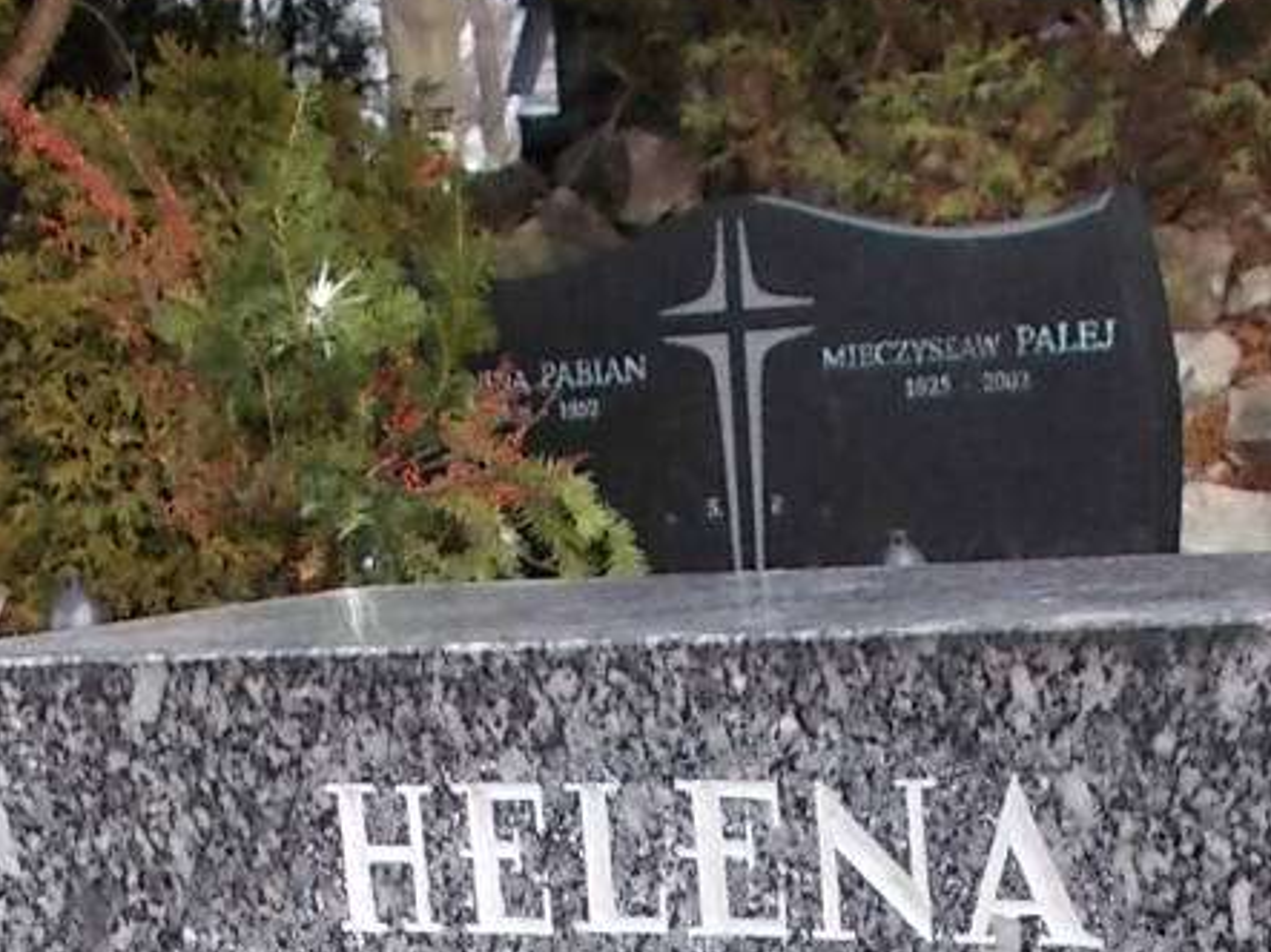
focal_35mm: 94
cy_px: 1540
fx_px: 3450
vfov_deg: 14.4
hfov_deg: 20.9
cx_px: 726
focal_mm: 4.6
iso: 80
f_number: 3.2
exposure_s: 1/160
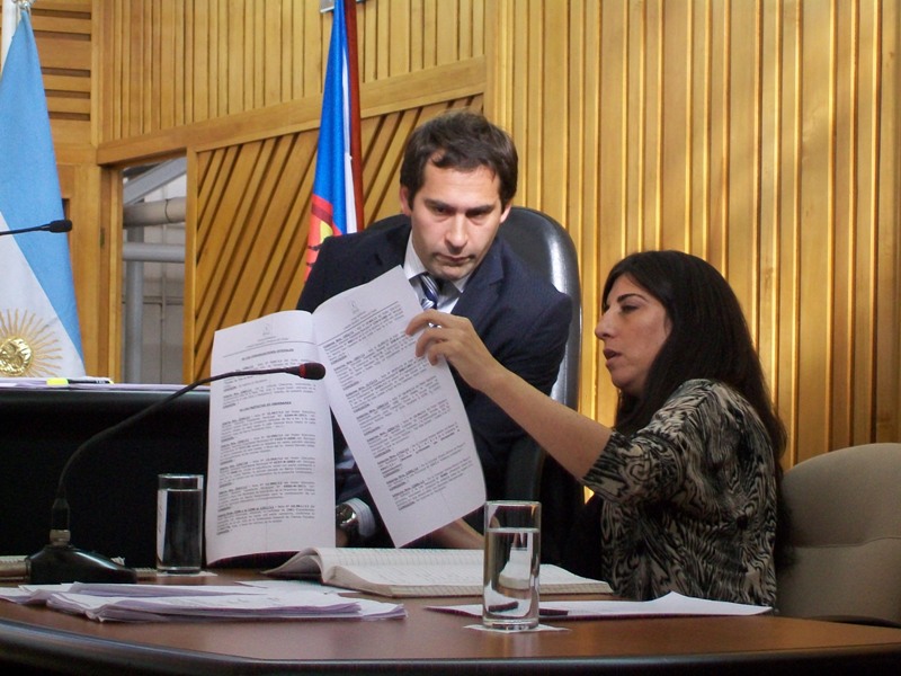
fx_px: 2811
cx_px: 450
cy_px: 338
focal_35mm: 108
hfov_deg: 18.2
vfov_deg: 13.7
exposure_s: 1/60
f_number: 4.8
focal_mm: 18
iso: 160
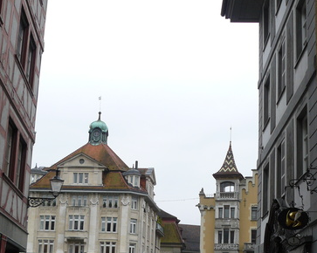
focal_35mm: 62
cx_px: 178
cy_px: 189
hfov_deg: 30.5
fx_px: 581
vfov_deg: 24.3
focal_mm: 6
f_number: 3.2
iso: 100
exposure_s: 1/125
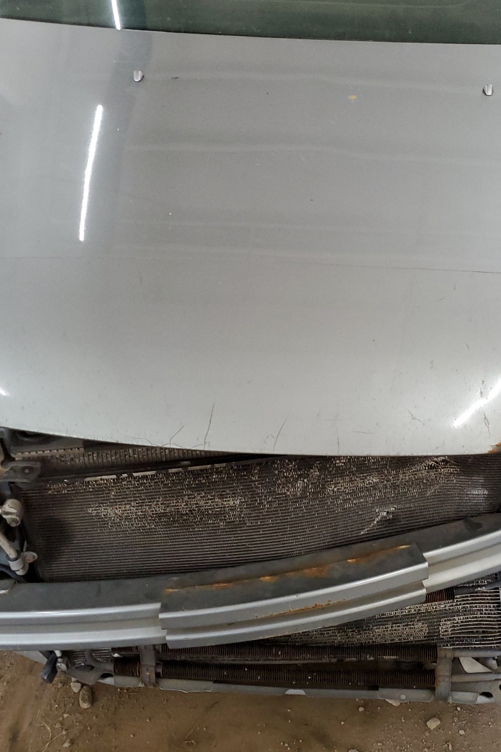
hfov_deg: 35.4
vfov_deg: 51.9
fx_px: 772
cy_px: 376
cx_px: 353
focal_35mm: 37
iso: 155
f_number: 1.5
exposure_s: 1/60.2
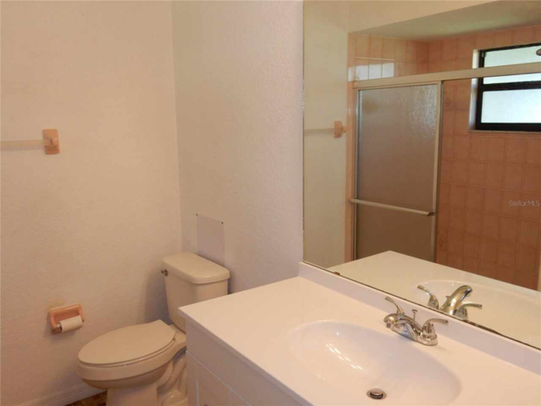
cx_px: 270
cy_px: 203
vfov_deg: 46.8
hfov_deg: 60.0
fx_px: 469
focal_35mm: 30
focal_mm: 5.4
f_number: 4
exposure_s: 1/30
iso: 180
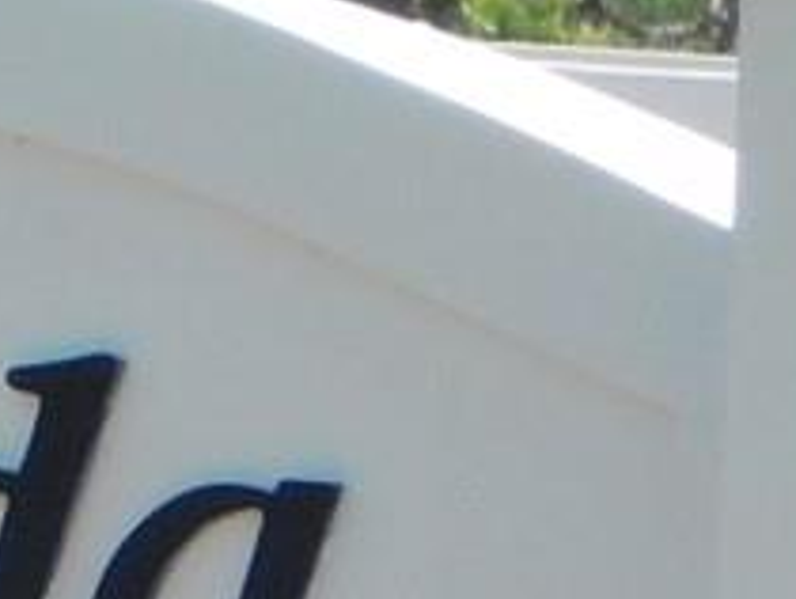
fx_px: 58935
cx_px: -667
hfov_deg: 0.8
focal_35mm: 2560
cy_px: 603
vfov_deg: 0.6
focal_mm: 59.7
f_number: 5.8
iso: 125
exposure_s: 1/400
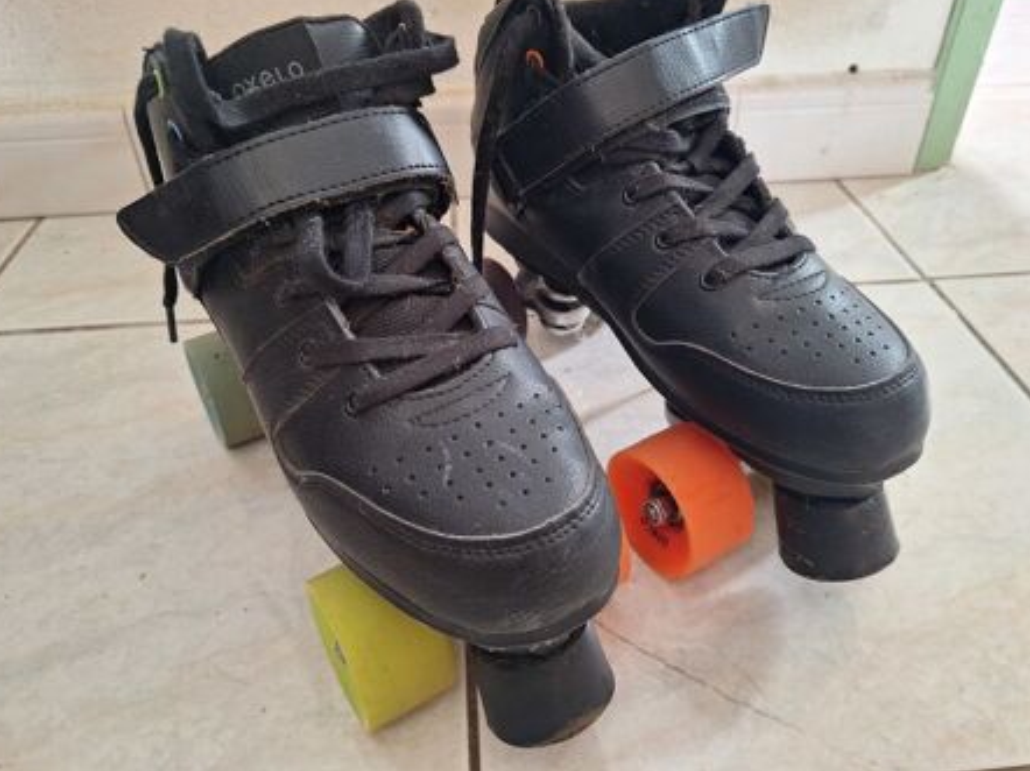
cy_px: 356
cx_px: 527
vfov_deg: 54.8
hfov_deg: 69.4
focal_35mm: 25
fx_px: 743
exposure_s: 1/50
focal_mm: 5.54
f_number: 1.8
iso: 250
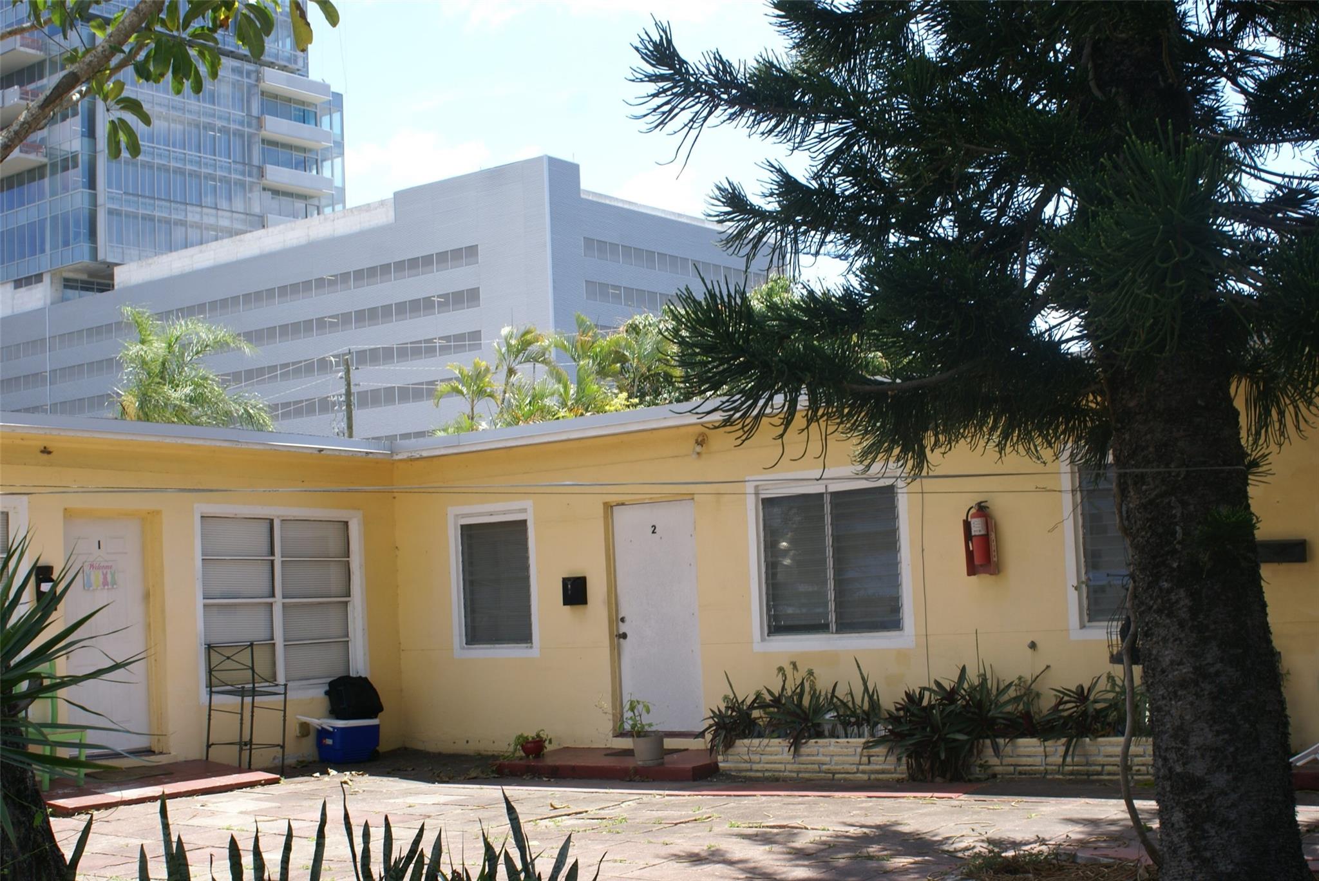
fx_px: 1540
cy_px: 440
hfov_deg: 46.4
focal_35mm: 42
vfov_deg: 31.9
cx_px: 660
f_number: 9
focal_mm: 28
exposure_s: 1/100
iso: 100
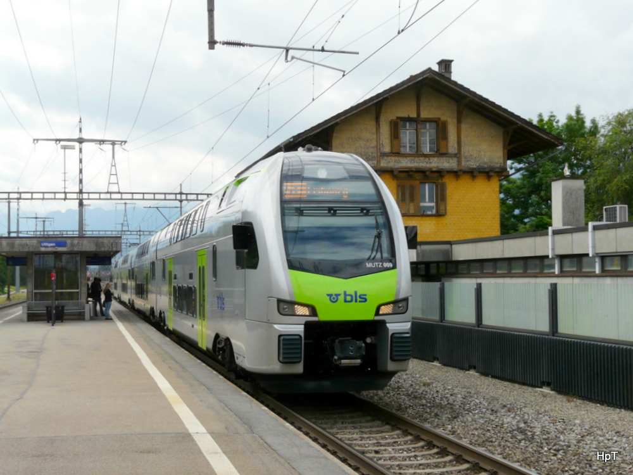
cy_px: 238
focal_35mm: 56
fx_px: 1024
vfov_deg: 26.1
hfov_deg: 34.3
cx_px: 316
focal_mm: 9.2
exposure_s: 1/400
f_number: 5.6
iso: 100
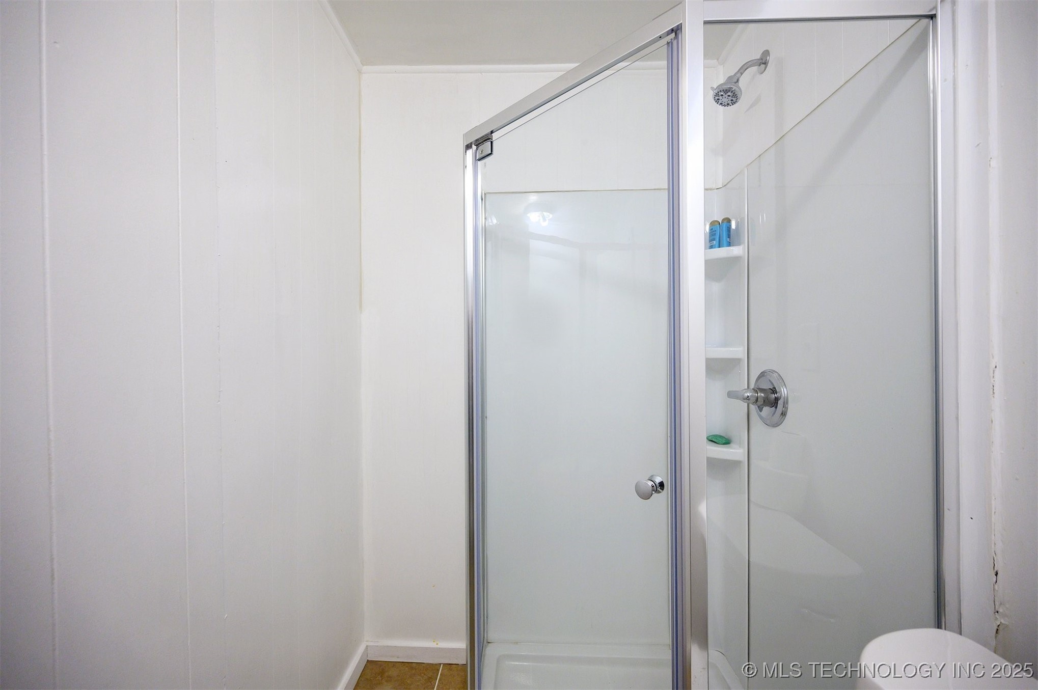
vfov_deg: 81.1
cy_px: 345
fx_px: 403
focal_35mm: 14
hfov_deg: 104.3
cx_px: 519
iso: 640
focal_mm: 14
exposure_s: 1/200
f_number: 4
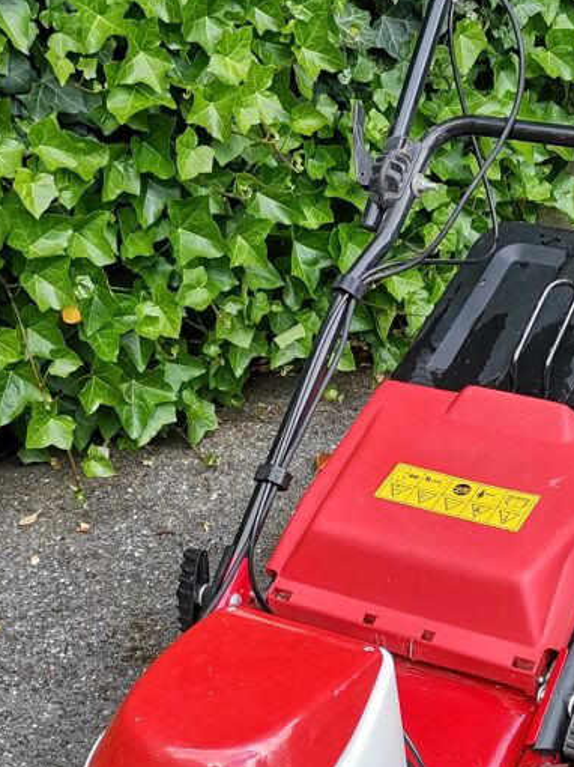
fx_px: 1505
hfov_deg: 21.4
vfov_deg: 28.2
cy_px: 562
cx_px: 430
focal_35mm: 68
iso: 50
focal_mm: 4.75
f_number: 1.8
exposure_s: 1/257
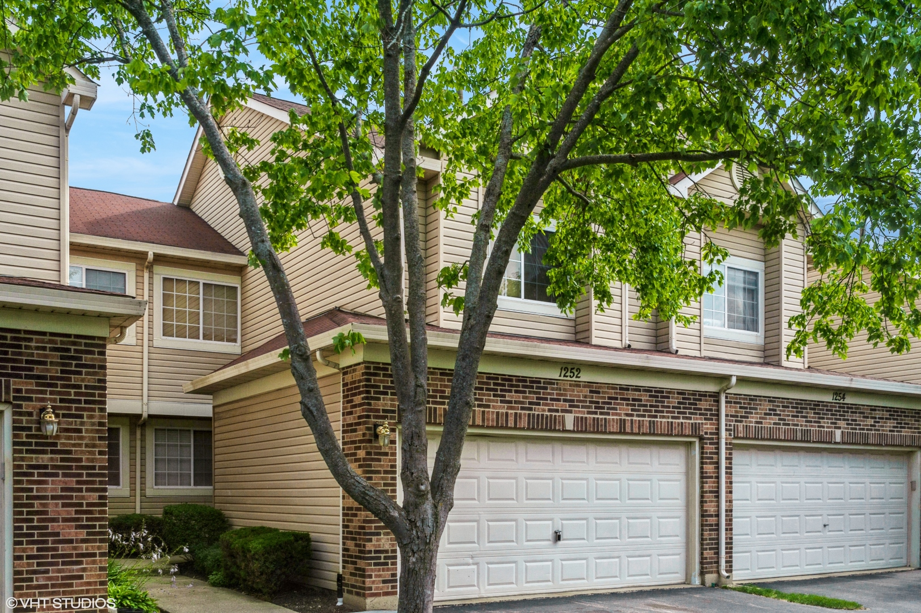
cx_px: 460
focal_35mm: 35
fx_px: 895
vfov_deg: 37.8
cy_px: 306
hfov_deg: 54.5
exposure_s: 1/1250
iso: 200
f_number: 8
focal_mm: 35
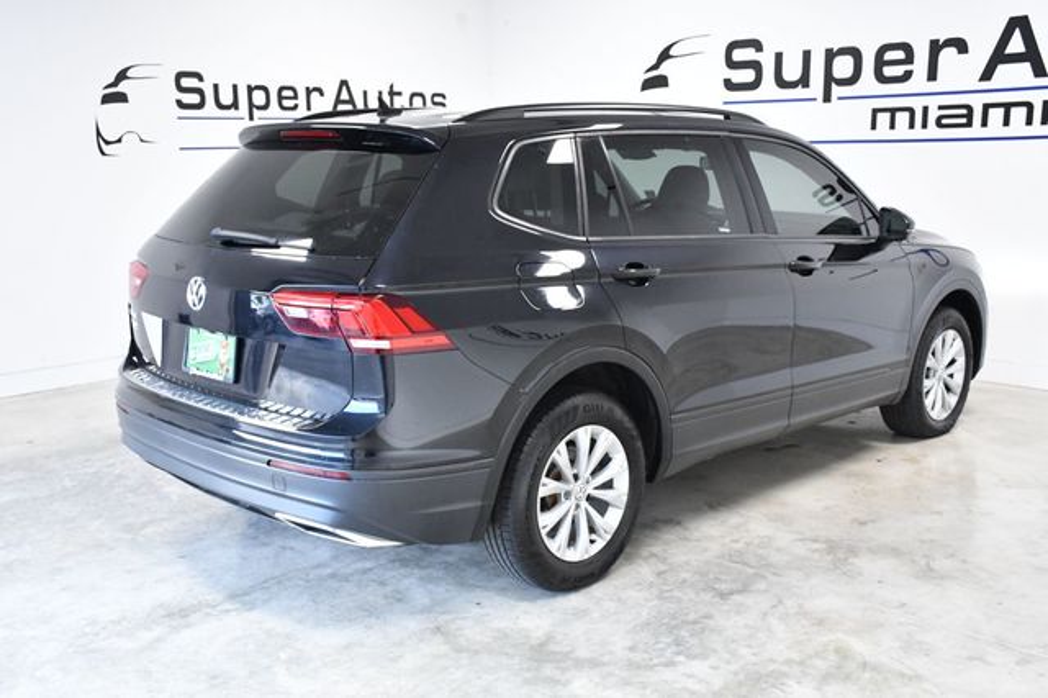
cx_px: 524
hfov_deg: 49.6
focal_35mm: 39
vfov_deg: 34.2
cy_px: 349
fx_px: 1135
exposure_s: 1/200
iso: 2500
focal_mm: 26
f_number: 7.1
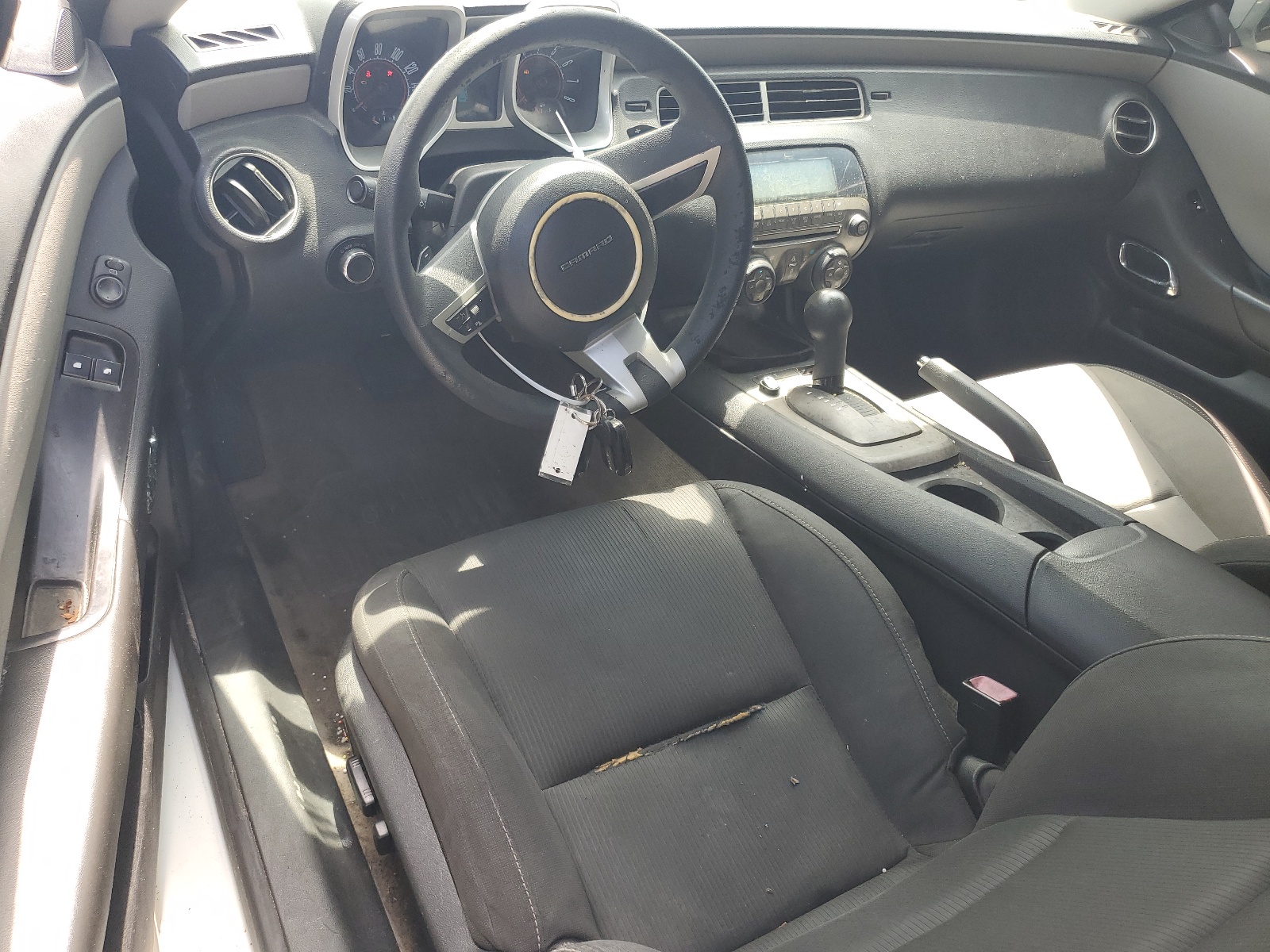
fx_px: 954
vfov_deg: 53.1
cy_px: 476
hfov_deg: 67.3
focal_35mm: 26
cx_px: 635
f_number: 1.5
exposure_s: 1/192
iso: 50
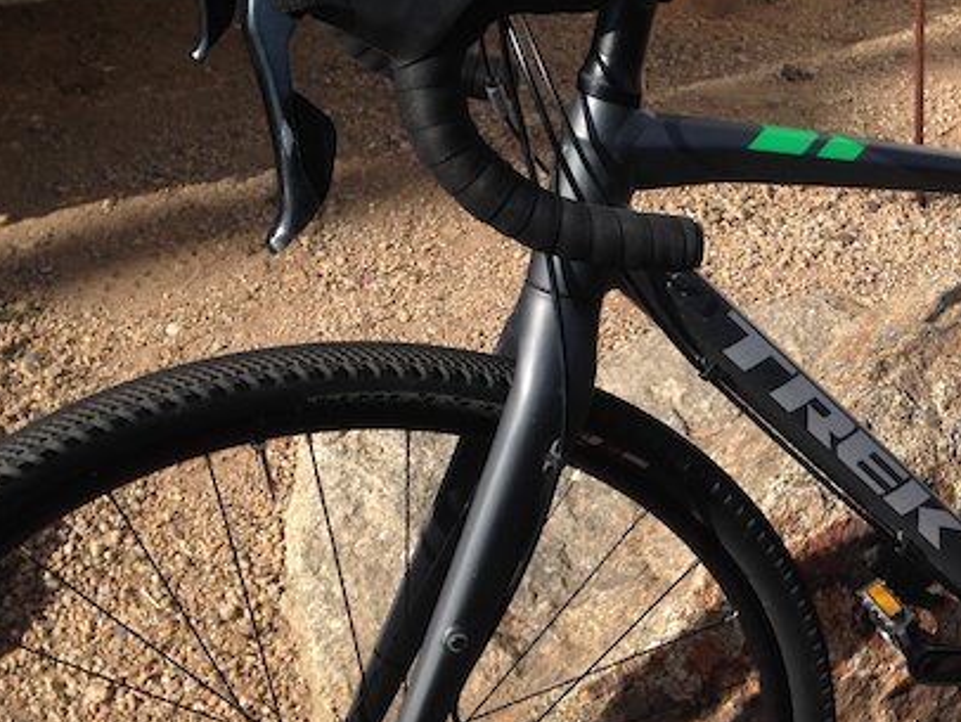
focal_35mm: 65
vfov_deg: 22.5
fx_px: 1806
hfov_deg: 28.2
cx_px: 930
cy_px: 495
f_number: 2.4
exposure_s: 1/1391
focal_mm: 4.12
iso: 50
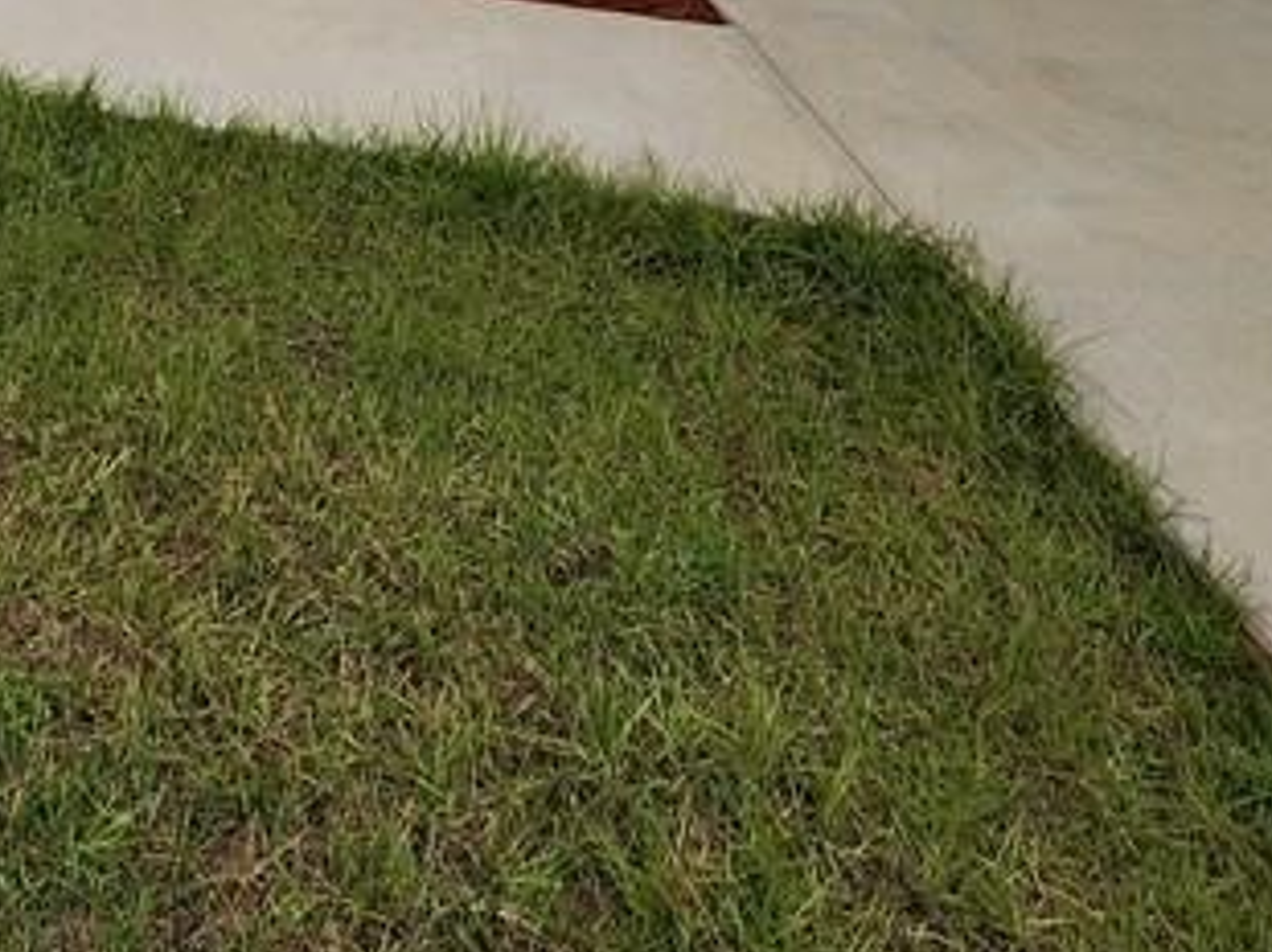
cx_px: 156
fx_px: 1579
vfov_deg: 24.6
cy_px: -533
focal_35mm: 43
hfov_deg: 40.9
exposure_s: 1/184
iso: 50
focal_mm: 2.2
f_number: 2.2
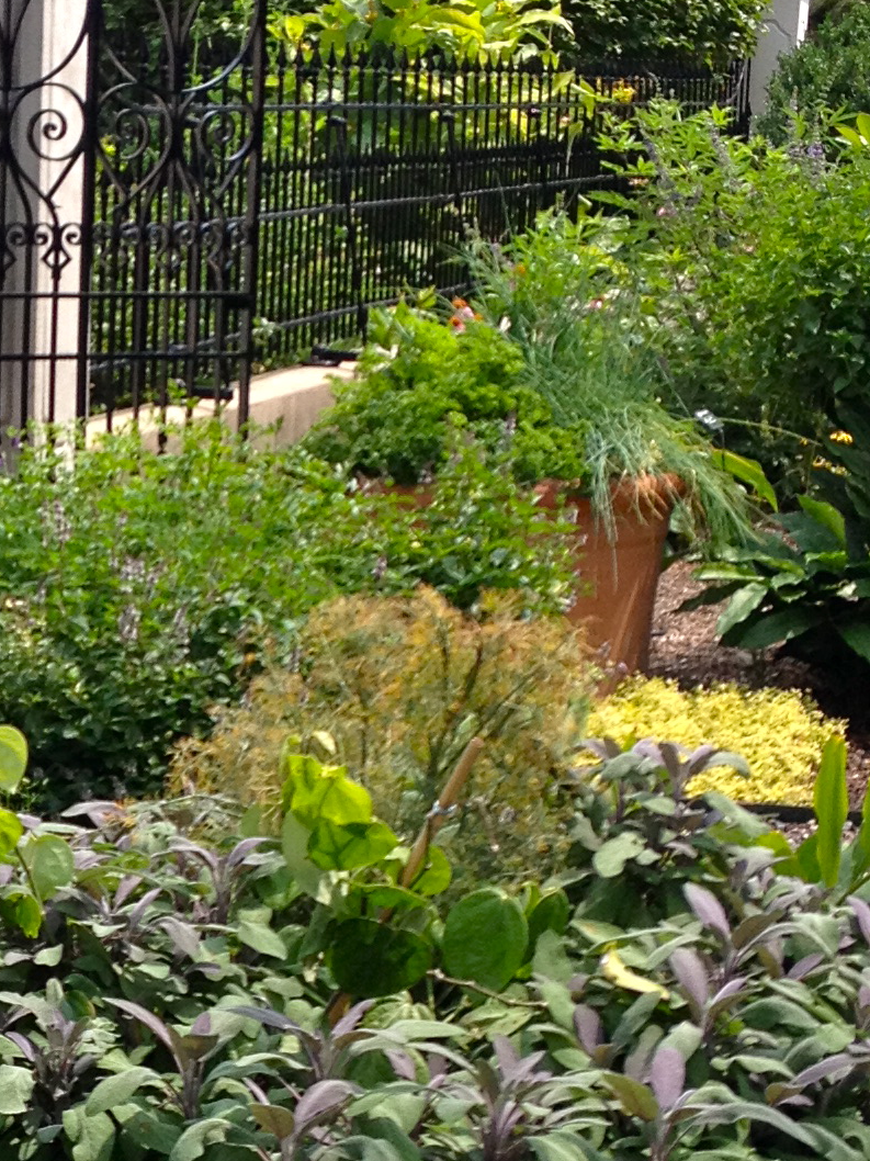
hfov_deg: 13.5
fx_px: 3621
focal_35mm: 108
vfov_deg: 18.1
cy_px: 800
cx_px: -16
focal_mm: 4.28
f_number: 2.4
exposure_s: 1/905
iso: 50
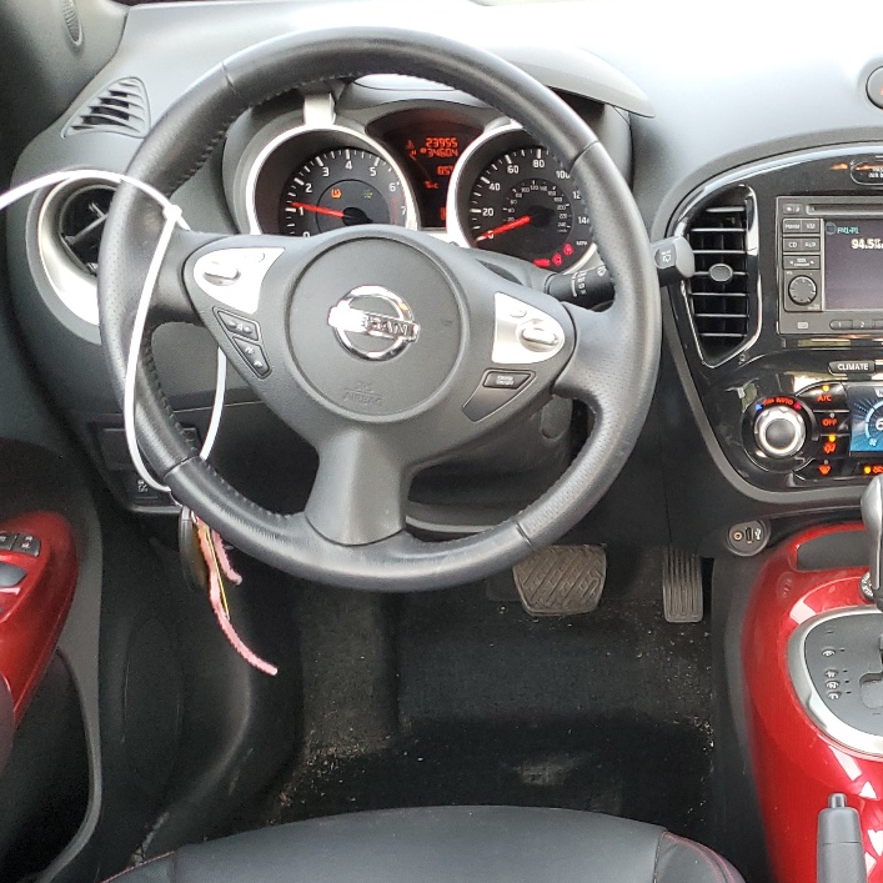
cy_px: 743
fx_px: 1501
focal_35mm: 52
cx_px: 851
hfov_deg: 30.8
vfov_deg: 31.7
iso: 93
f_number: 1.5
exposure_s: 1/120
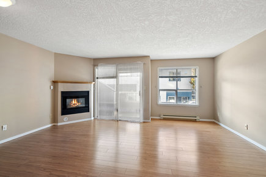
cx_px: 133
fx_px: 118
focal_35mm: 16
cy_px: 88
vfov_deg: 73.7
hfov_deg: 96.7
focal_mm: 16
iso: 320
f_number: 7.1
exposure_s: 1/8
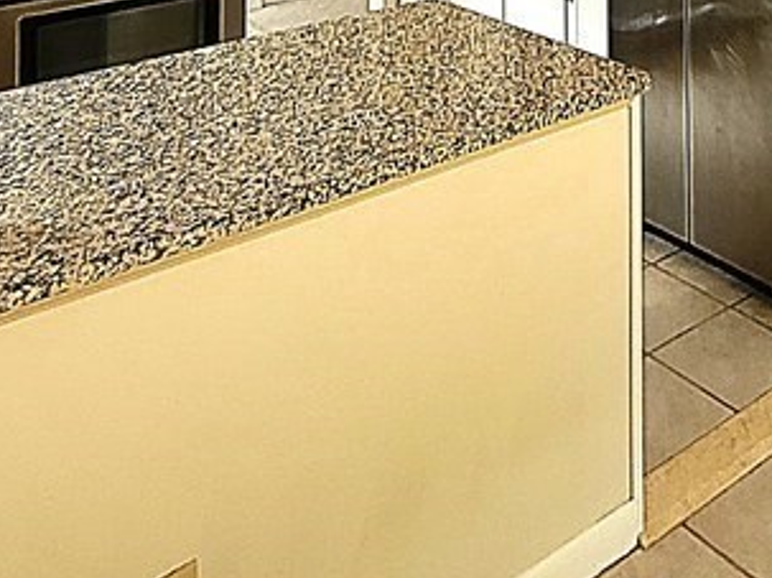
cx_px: 629
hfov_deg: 41.0
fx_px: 981
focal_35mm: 44
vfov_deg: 24.5
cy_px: -316
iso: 200
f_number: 2.2
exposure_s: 1/60.2
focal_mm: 2.2
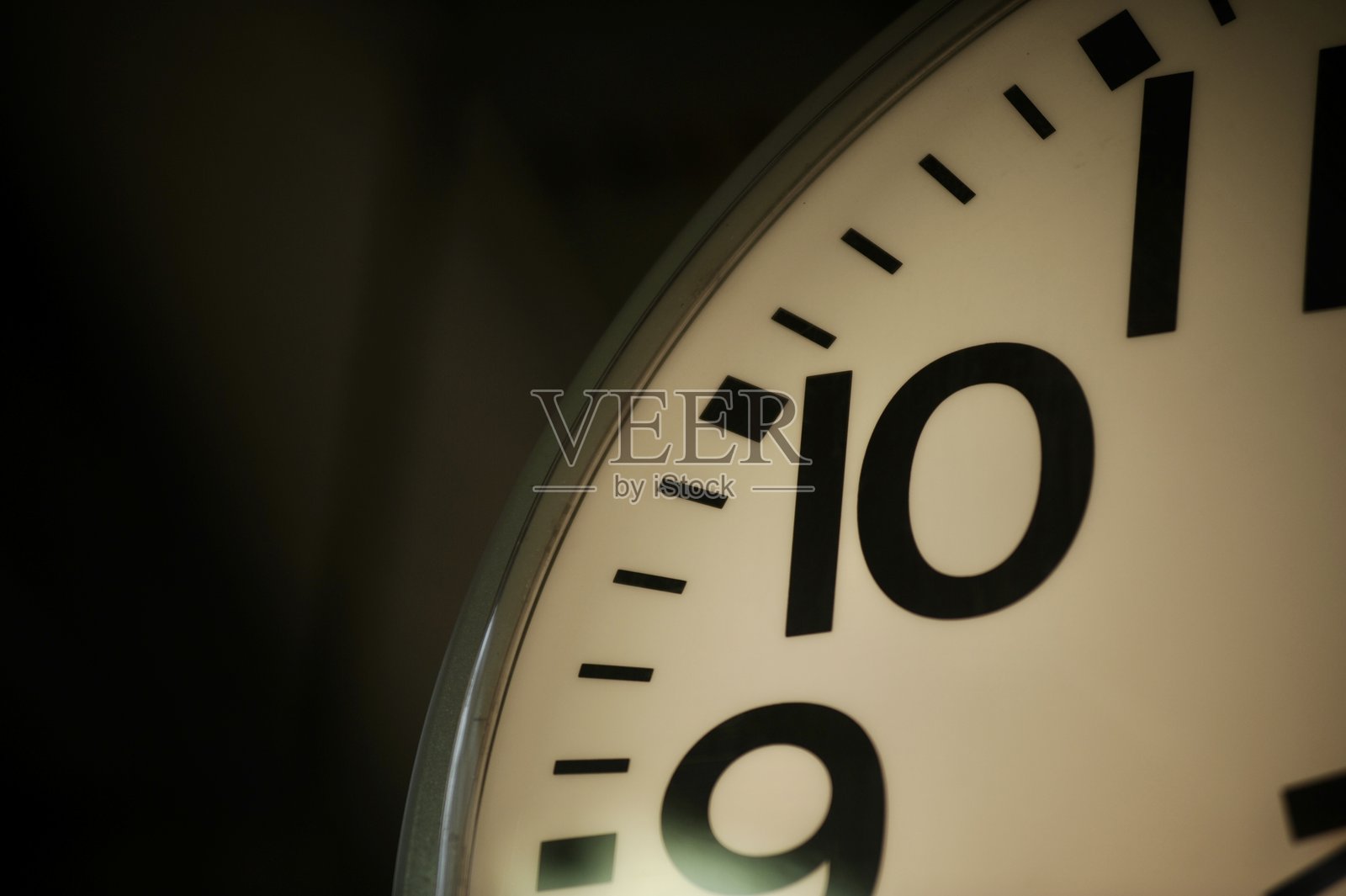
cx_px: 673
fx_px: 7474
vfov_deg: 6.9
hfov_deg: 10.3
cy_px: 448
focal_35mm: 200
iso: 200
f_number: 2.8
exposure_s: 1/250
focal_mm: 200
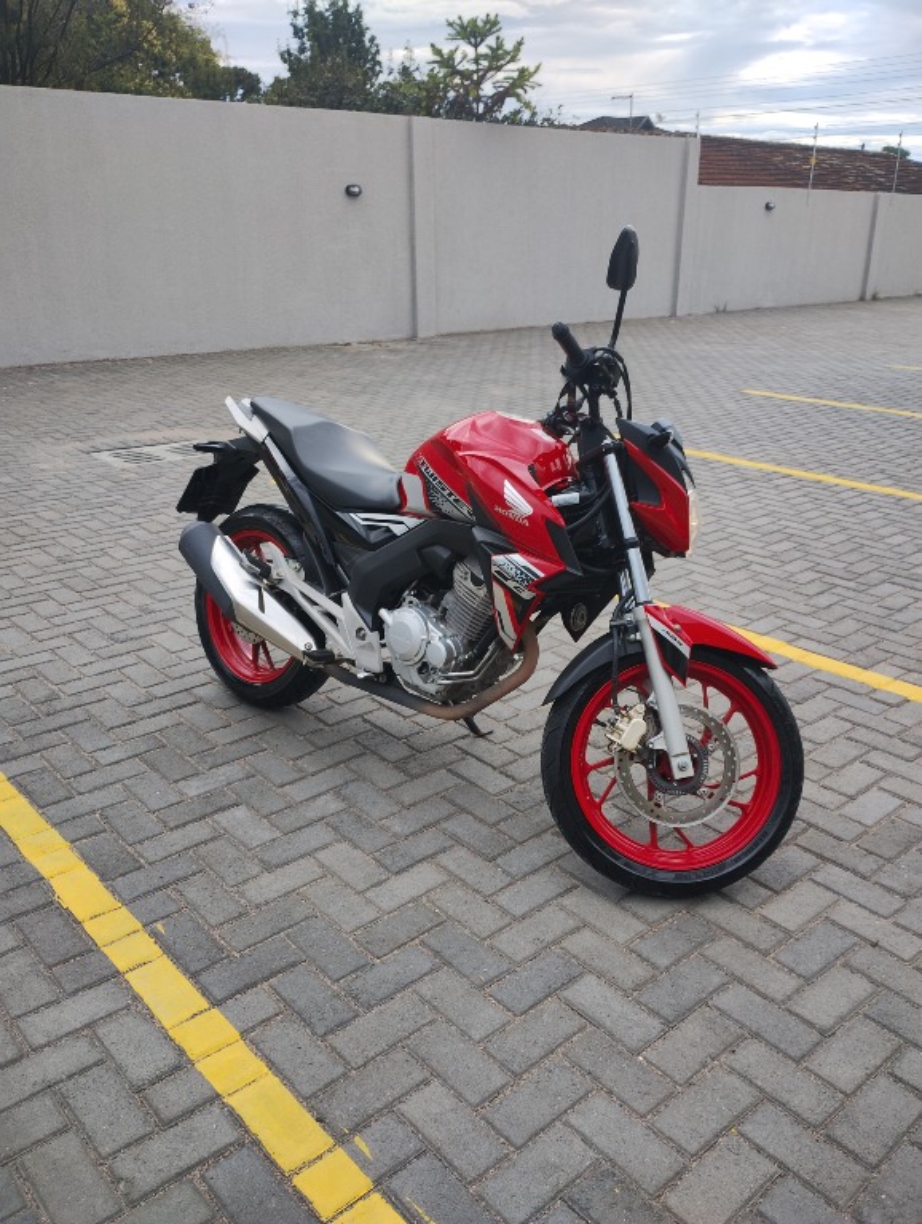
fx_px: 992
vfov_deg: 63.4
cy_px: 612
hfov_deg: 49.8
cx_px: 461
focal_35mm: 28
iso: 100
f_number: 1.8
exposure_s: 1/136
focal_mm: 4.27
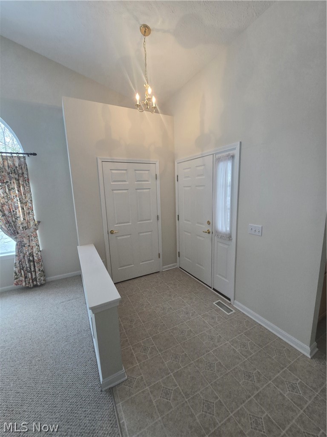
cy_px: 218
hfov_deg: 89.9
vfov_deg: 106.2
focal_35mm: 13
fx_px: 164
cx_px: 164
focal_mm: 2.2
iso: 80
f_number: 2.2
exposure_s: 1/60
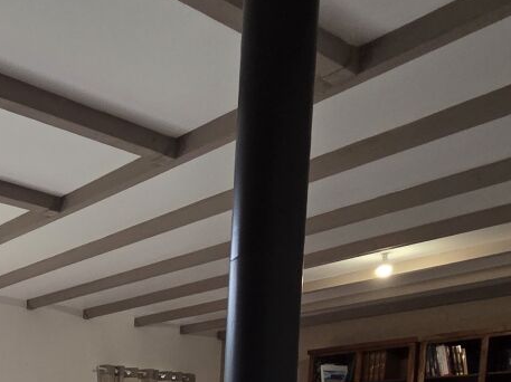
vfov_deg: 28.3
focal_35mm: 41
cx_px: -79
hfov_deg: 36.8
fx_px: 605
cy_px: 507
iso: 250
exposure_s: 1/50
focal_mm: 2.2
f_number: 2.2
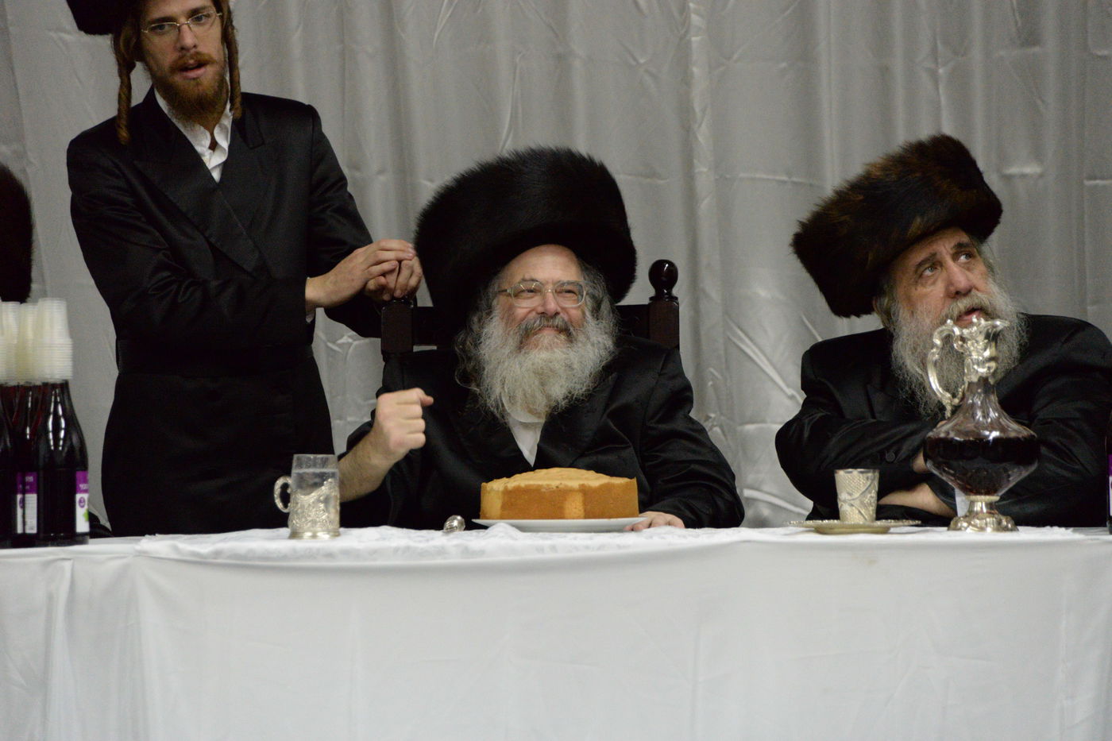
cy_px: 370
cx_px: 556
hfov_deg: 12.1
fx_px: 5250
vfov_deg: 8.1
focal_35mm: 170
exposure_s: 1/125
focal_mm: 170
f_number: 6
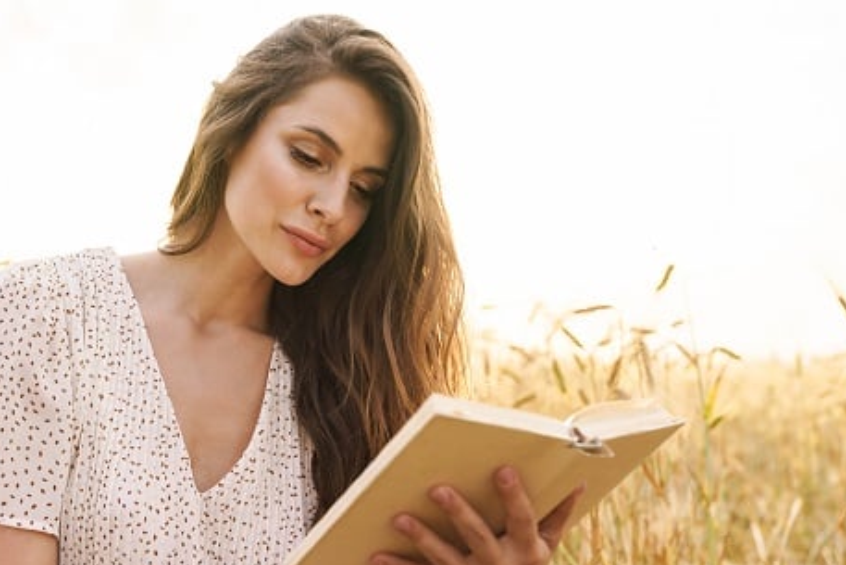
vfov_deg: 21.6
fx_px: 1481
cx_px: 342
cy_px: 295
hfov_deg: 31.8
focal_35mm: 63
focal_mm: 48
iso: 250
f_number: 3.5
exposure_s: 1/640
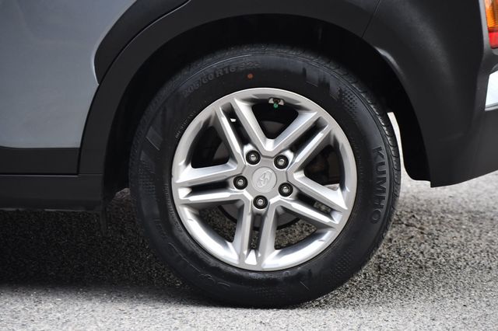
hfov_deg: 10.6
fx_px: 2696
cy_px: 166
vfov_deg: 7.0
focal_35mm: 195
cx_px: 249
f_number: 4.8
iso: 450
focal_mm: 130
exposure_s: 1/250
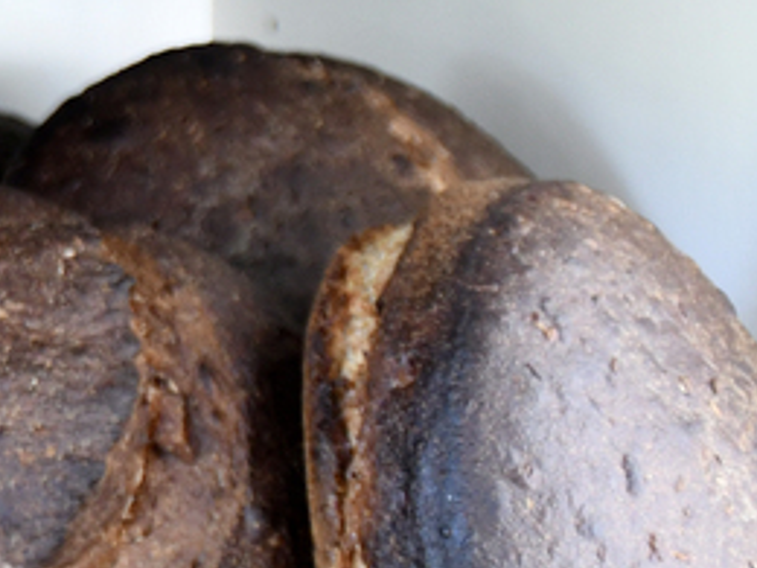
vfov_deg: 13.0
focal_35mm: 111
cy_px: -137
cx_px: -1039
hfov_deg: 13.3
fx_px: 2427
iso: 640
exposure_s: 1/40
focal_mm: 20
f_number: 3.2
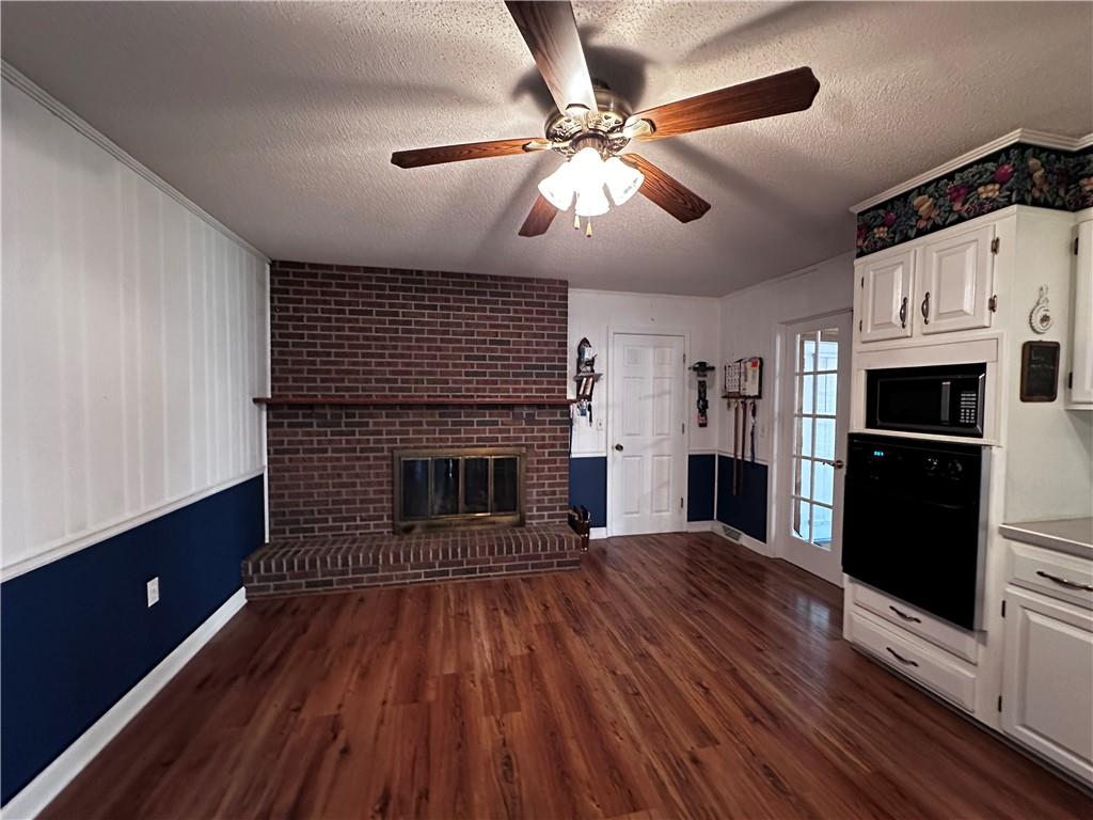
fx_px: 442
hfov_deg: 102.1
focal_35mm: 14
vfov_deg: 85.7
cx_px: 546
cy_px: 410
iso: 1000
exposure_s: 1/40
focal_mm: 2.22
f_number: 2.2
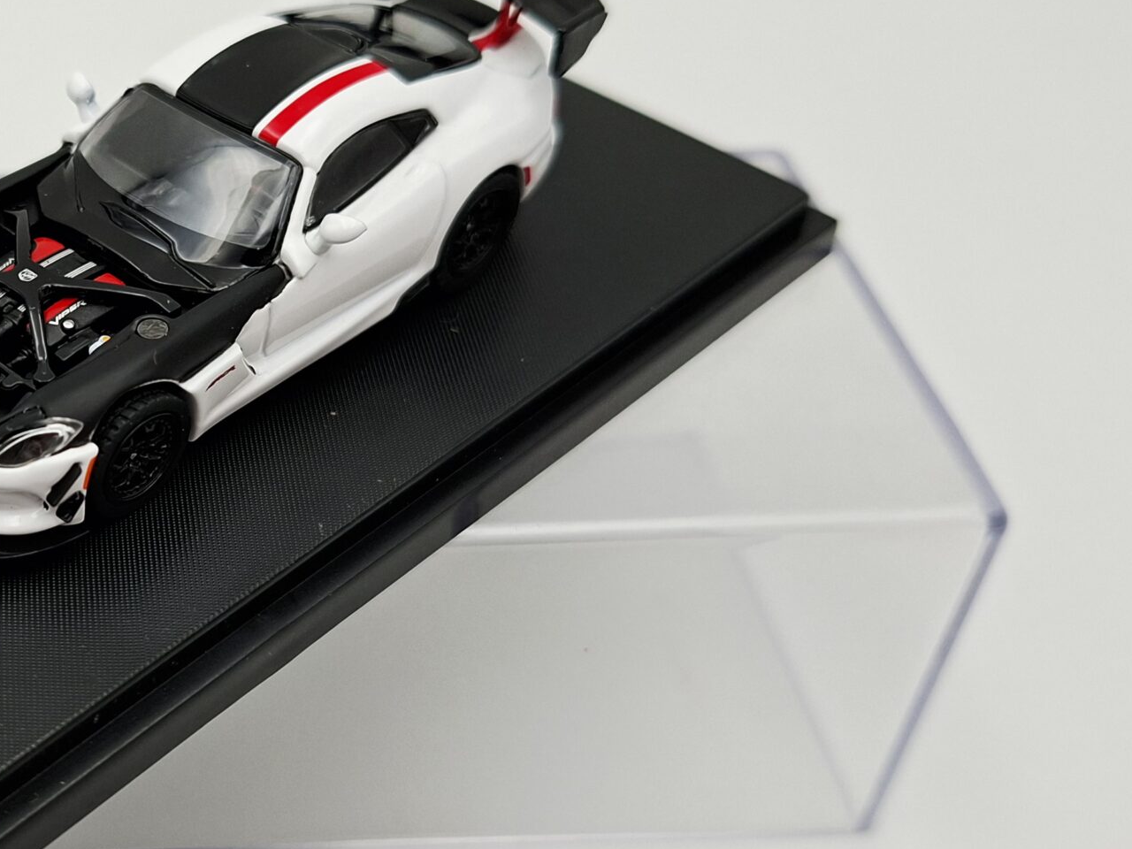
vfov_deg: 31.5
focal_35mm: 46
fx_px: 1504
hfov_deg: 38.3
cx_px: 100
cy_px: 469
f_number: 1.8
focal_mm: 5.54
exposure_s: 1/298
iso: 50
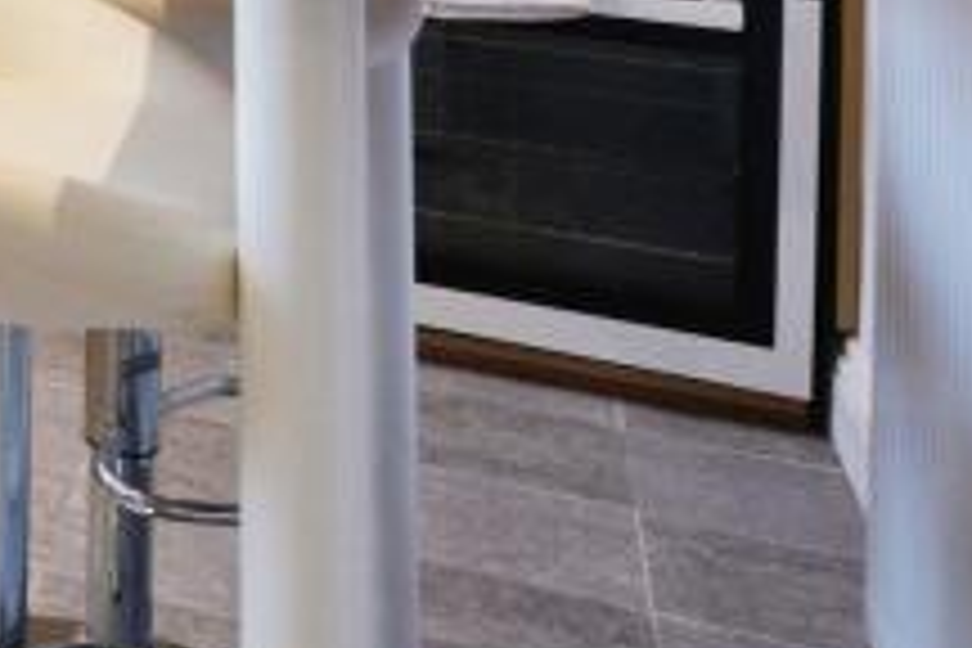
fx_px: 2052
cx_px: -922
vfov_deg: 15.2
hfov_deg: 18.5
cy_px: -556
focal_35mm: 76
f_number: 9
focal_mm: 16
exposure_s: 1/50
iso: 800
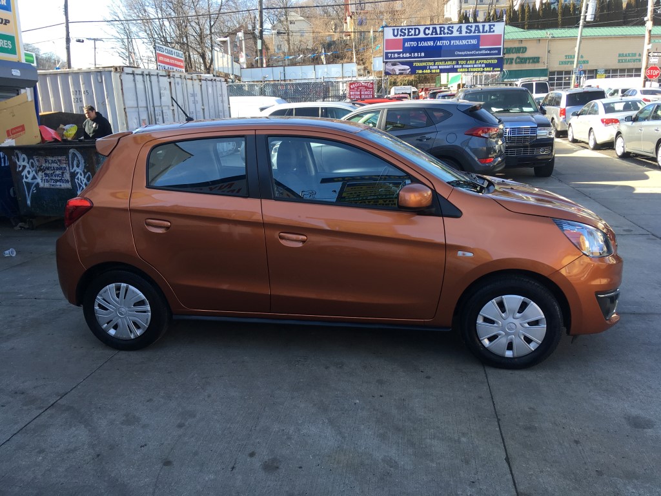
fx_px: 554
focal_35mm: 29
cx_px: 330
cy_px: 248
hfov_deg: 61.7
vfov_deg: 48.2
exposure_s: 1/243
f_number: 2.2
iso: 25
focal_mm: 4.15
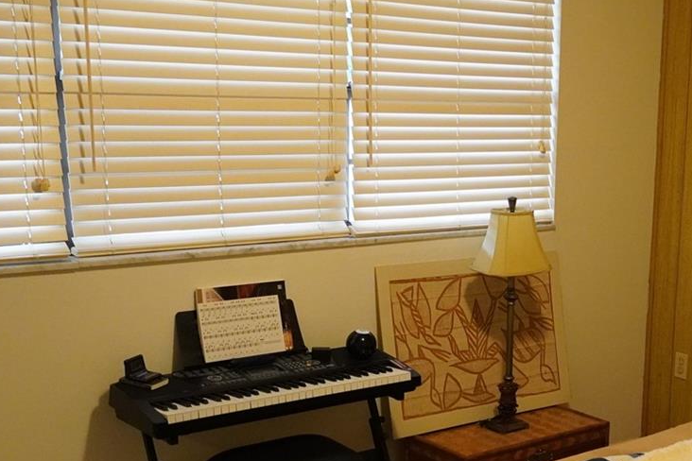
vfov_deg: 22.8
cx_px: 578
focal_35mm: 59
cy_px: 350
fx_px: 1134
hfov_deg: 32.8
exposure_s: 1/160
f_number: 3.5
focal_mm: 18
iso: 3200
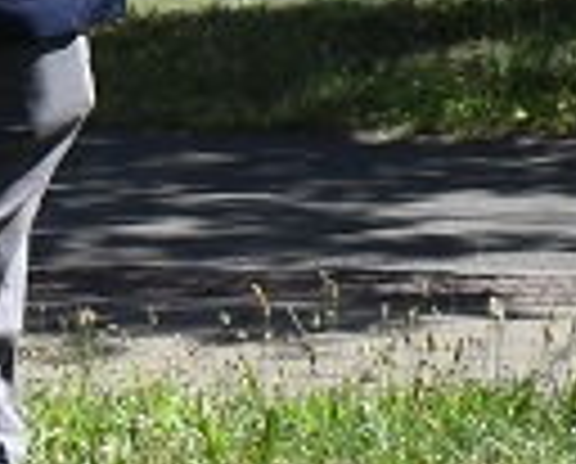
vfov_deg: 5.1
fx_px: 5167
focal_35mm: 302
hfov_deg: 5.8
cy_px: -324
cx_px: -1278
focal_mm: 23
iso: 200
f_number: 9
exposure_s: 1/320
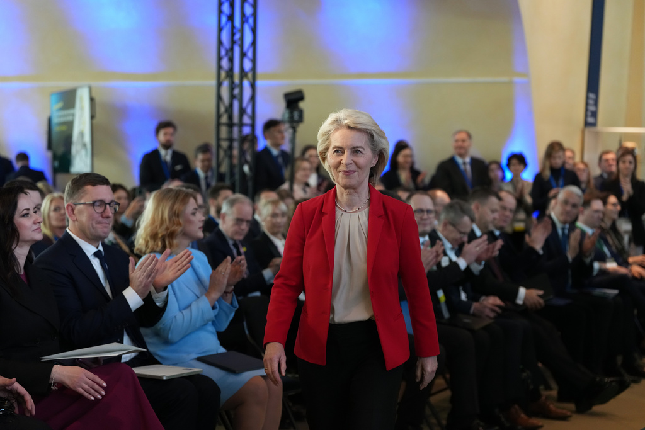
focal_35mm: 70
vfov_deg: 19.5
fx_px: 1254
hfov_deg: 28.8
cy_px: 215
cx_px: 322
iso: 3200
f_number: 3.2
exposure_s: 1/320
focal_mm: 70
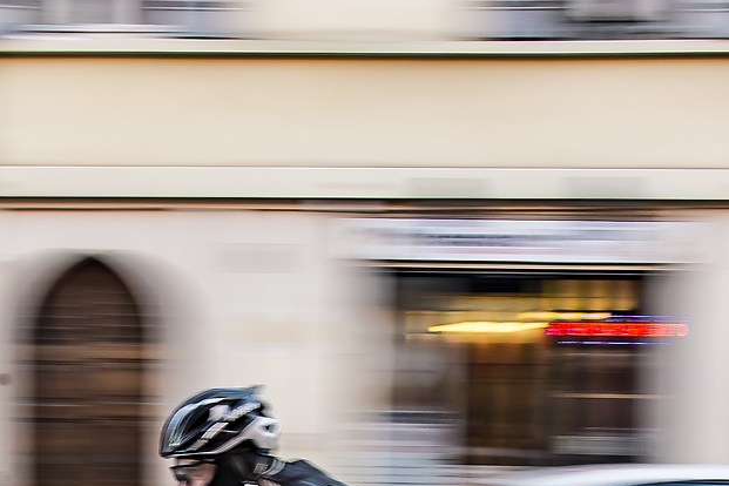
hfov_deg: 17.5
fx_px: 2349
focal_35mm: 116
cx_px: 130
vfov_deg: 11.4
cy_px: 669
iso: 100
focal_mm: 20
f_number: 4
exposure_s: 1/30
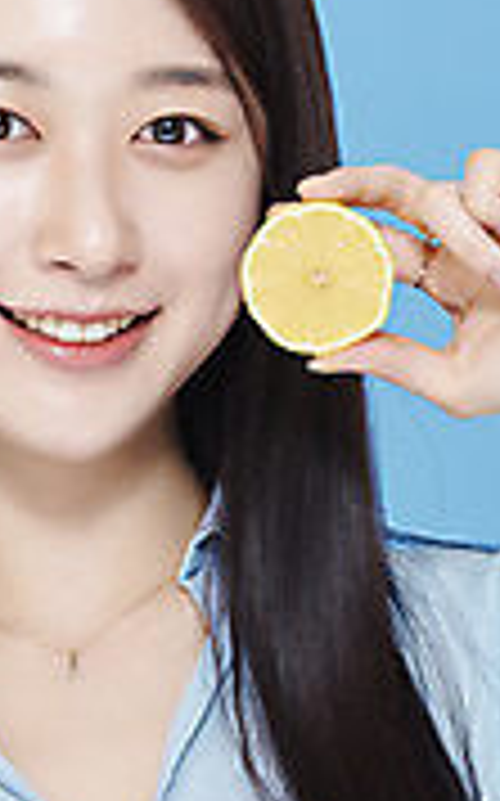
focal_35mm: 241
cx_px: 38
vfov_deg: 8.7
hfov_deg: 5.4
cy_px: 252
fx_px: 5263
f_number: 11
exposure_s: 1/125
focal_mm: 105
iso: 64
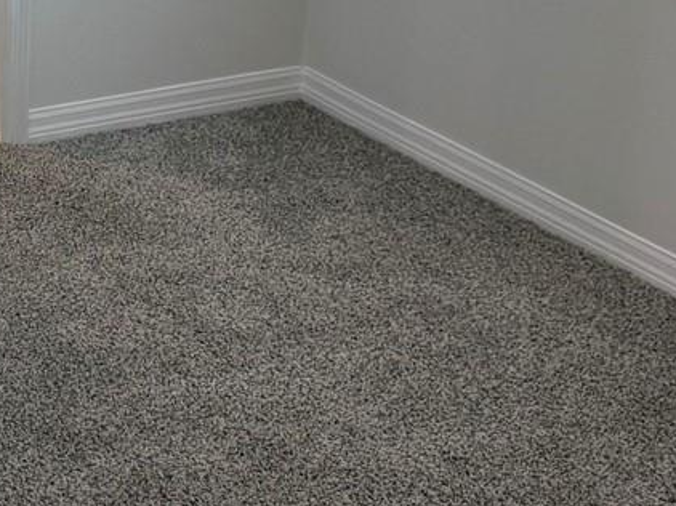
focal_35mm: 91
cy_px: -205
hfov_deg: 19.7
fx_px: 1776
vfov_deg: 15.2
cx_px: -227
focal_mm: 6.76
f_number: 1.78
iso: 200
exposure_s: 1/227
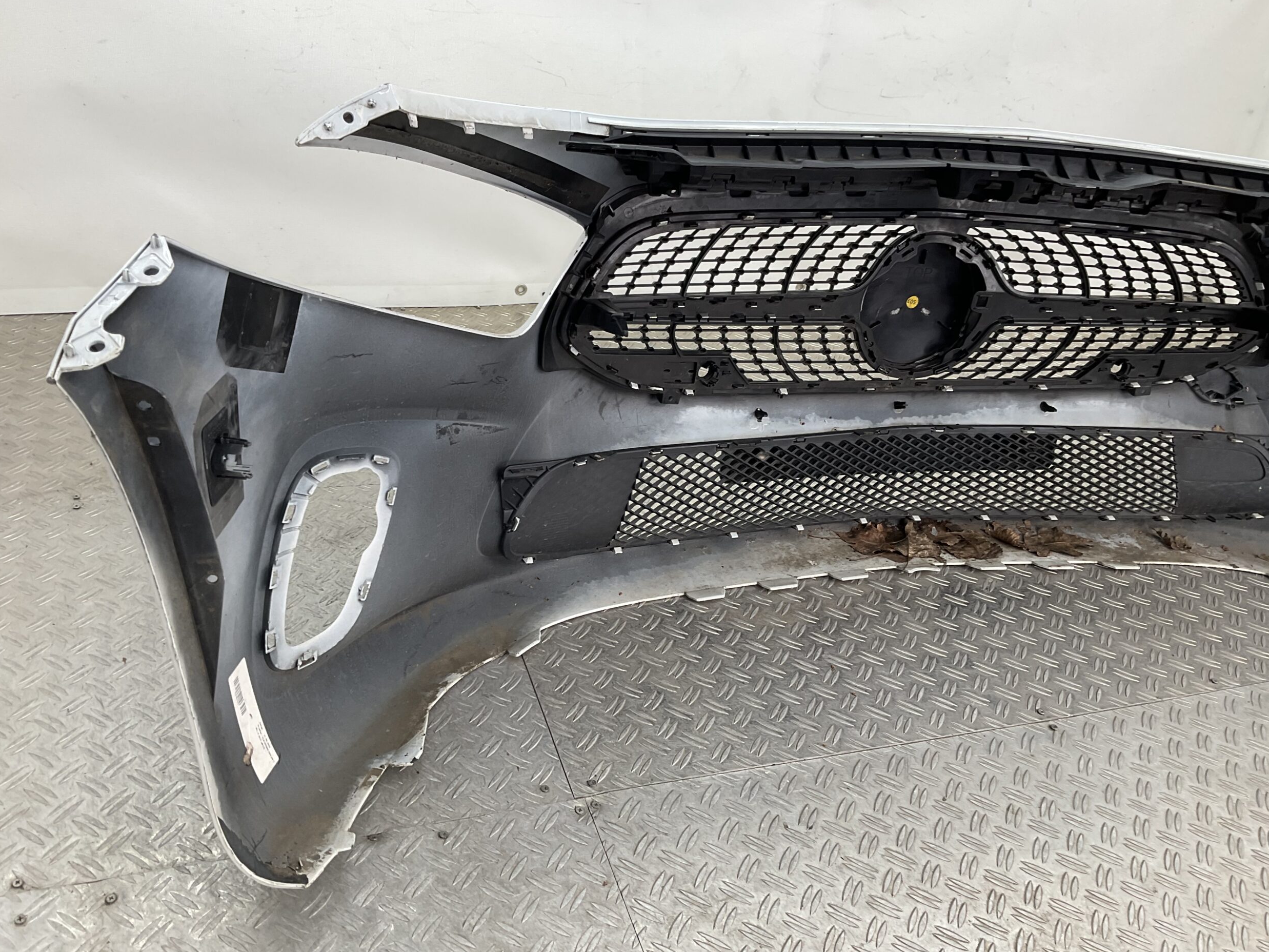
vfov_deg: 46.8
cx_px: 626
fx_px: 1100
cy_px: 470
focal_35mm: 30
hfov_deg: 60.0
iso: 25
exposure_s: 1/100
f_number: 1.8
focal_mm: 3
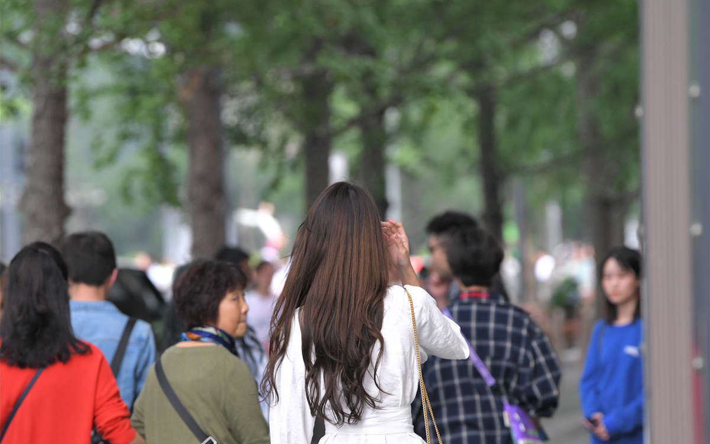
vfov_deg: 4.9
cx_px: 355
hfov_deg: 7.8
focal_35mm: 268
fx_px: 5186
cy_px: 437
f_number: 4
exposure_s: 1/640
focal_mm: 175
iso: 1600
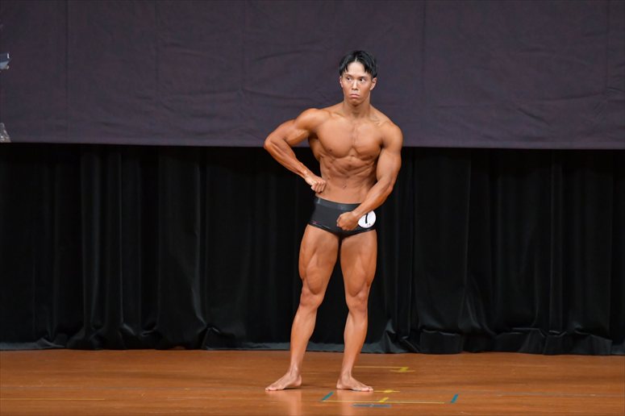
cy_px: 208
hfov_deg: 7.2
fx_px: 4946
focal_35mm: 285
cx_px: 312
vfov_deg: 4.8
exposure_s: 1/400
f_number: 5.6
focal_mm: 190
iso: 5000
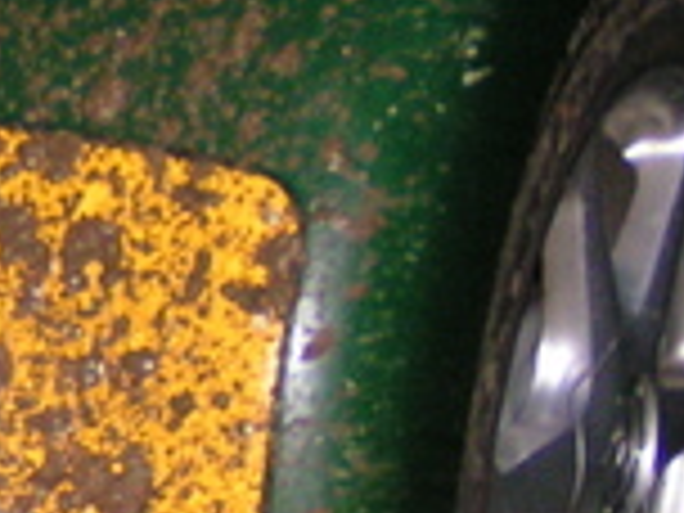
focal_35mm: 160
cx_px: -270
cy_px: 158
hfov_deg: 11.9
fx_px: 3162
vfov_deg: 9.3
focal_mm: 5.8
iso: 200
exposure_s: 1/40
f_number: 2.8
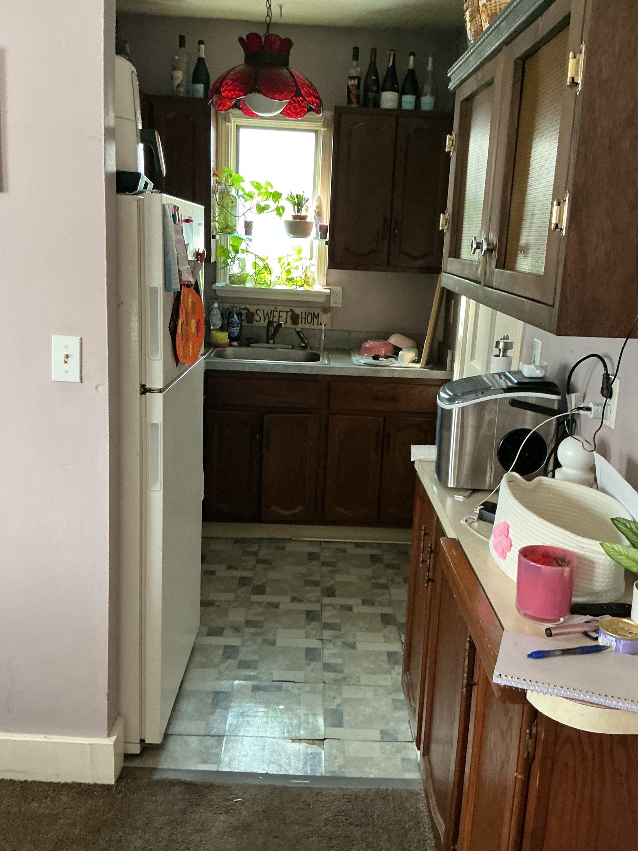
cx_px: 324
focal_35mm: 32
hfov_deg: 44.2
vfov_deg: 56.8
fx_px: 786
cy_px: 412
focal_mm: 3
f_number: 1.8
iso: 200
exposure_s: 1/40
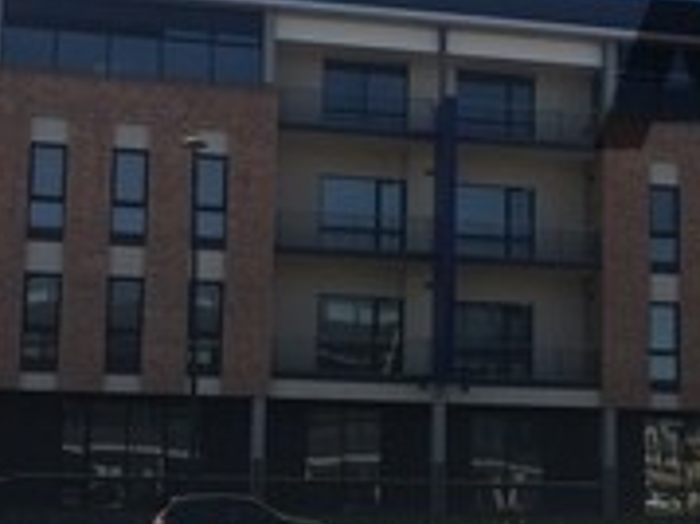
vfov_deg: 18.2
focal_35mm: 81
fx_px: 1637
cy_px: 284
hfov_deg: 23.9
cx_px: 508
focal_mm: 4.15
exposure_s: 1/1647
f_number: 2.2
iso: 32
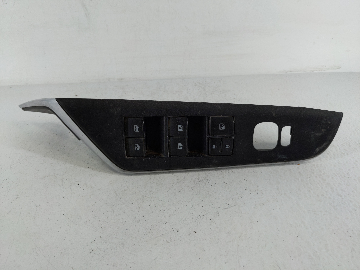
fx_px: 260
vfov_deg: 54.9
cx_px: 180
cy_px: 135
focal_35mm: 25
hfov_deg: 69.4
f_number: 1.73
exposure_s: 1/124
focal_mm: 4.38
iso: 55
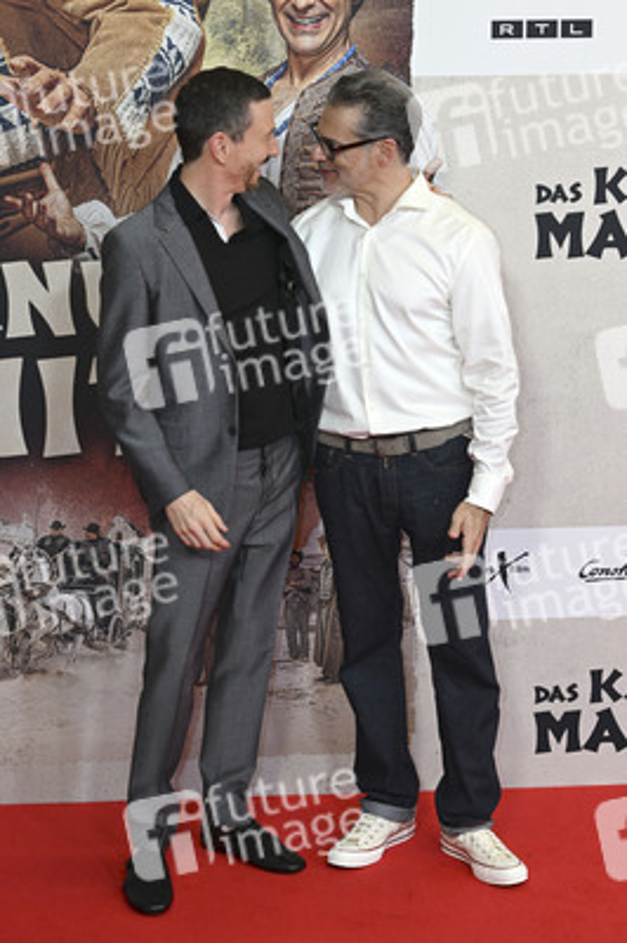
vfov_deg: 29.3
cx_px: 314
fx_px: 1806
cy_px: 472
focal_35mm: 69
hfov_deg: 19.7
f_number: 5.6
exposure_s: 1/160
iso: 800
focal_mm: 69
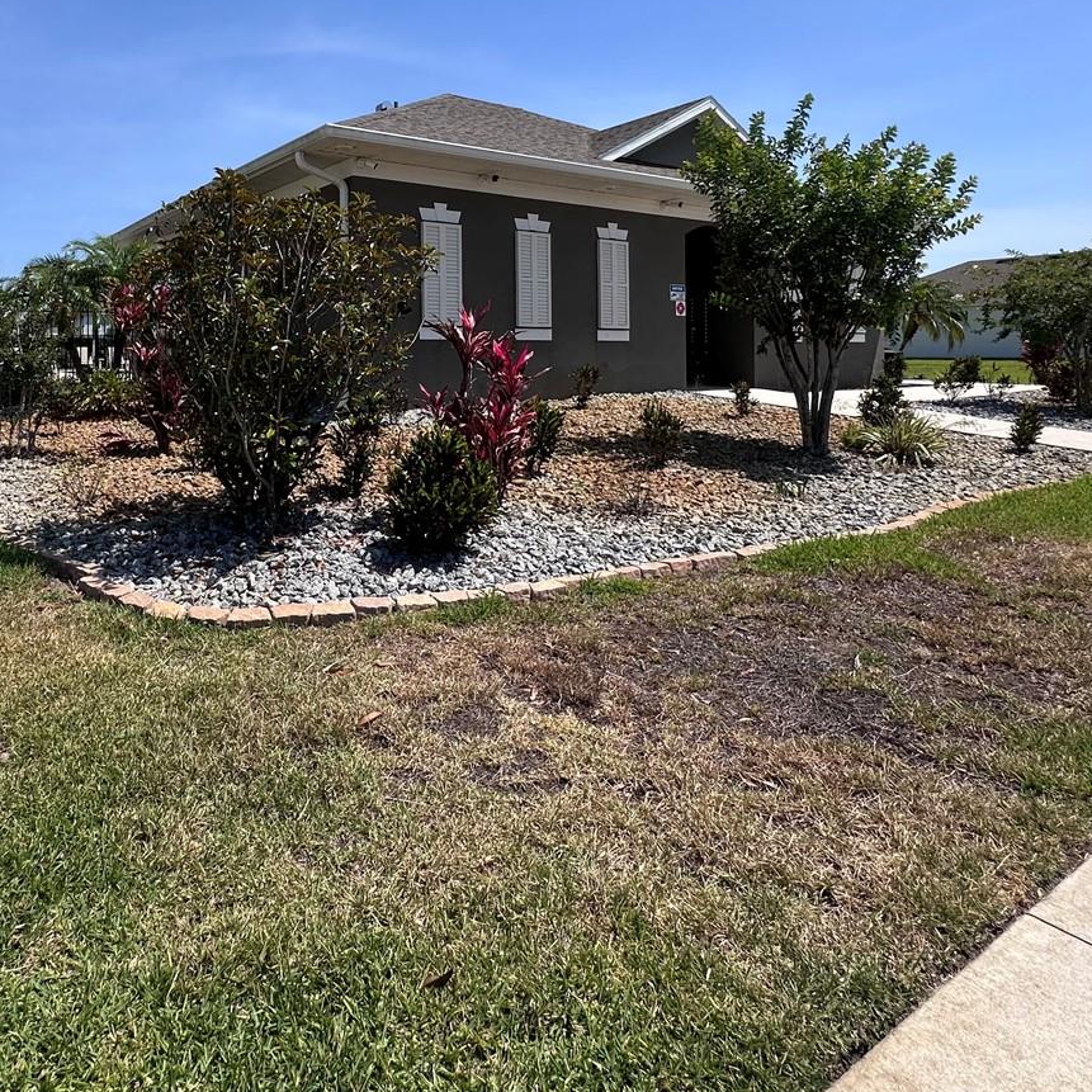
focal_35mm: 23
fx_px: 821
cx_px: 386
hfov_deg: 65.9
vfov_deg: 65.0
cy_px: 341
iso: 50
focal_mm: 2.22
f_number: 2.2
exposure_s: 1/1742
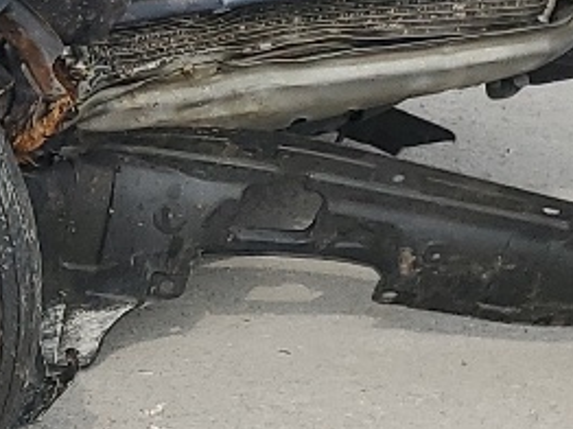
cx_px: -833
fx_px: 2630
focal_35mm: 159
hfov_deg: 10.6
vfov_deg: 9.3
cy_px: 22
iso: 50
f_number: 1.5
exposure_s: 1/2000
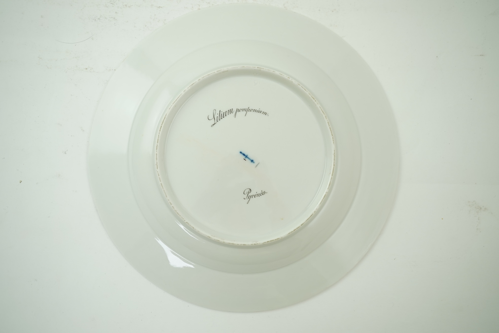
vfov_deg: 29.9
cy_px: 166
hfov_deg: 43.6
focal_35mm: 45
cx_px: 250
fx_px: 624
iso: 320
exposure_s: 1/60
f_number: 7.1
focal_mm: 30
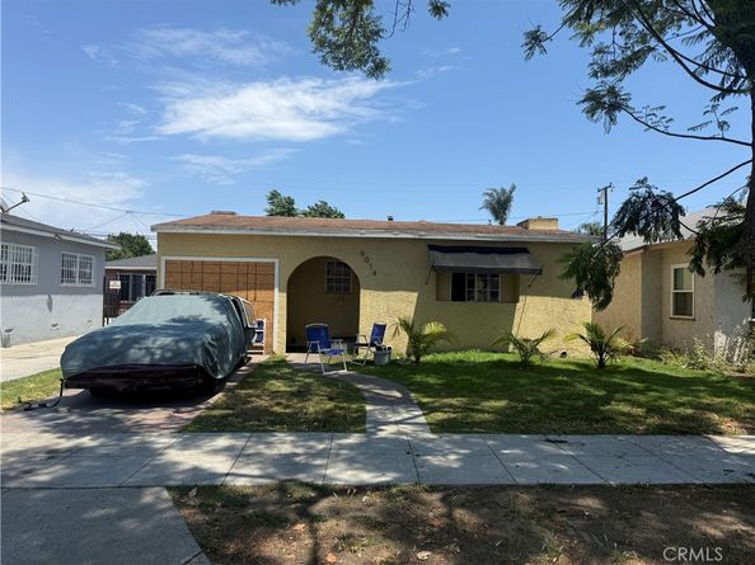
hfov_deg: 71.6
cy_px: 282
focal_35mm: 24
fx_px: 523
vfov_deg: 56.8
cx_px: 378
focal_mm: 6.76
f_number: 1.78
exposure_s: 1/4673
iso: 80
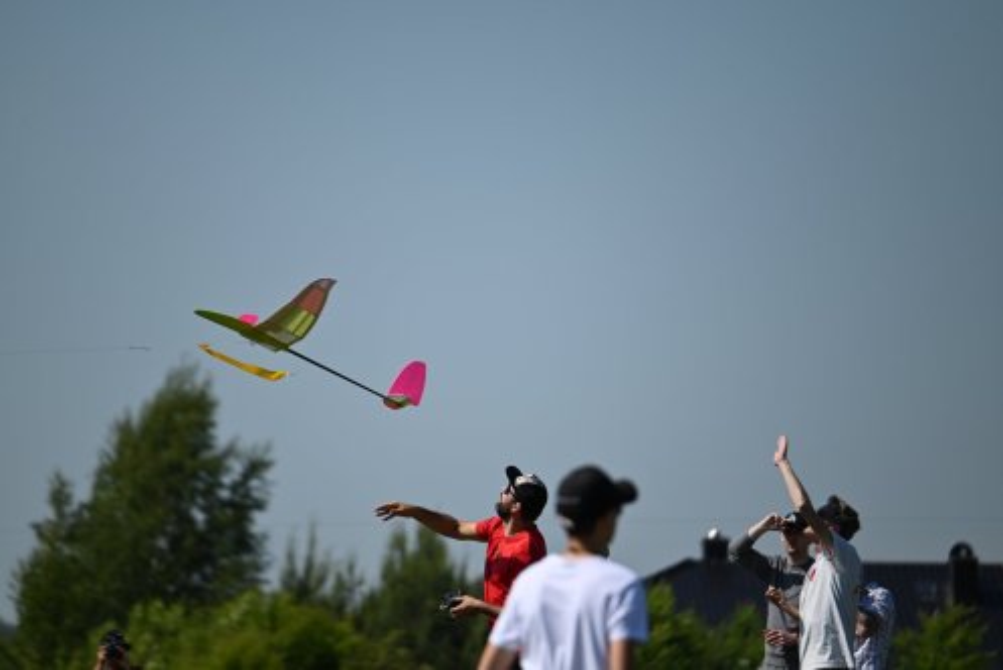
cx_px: 502
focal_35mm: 400
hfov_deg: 5.2
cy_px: 335
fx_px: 11150
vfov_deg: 3.4
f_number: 6.3
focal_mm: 400
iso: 320
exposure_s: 1/2500
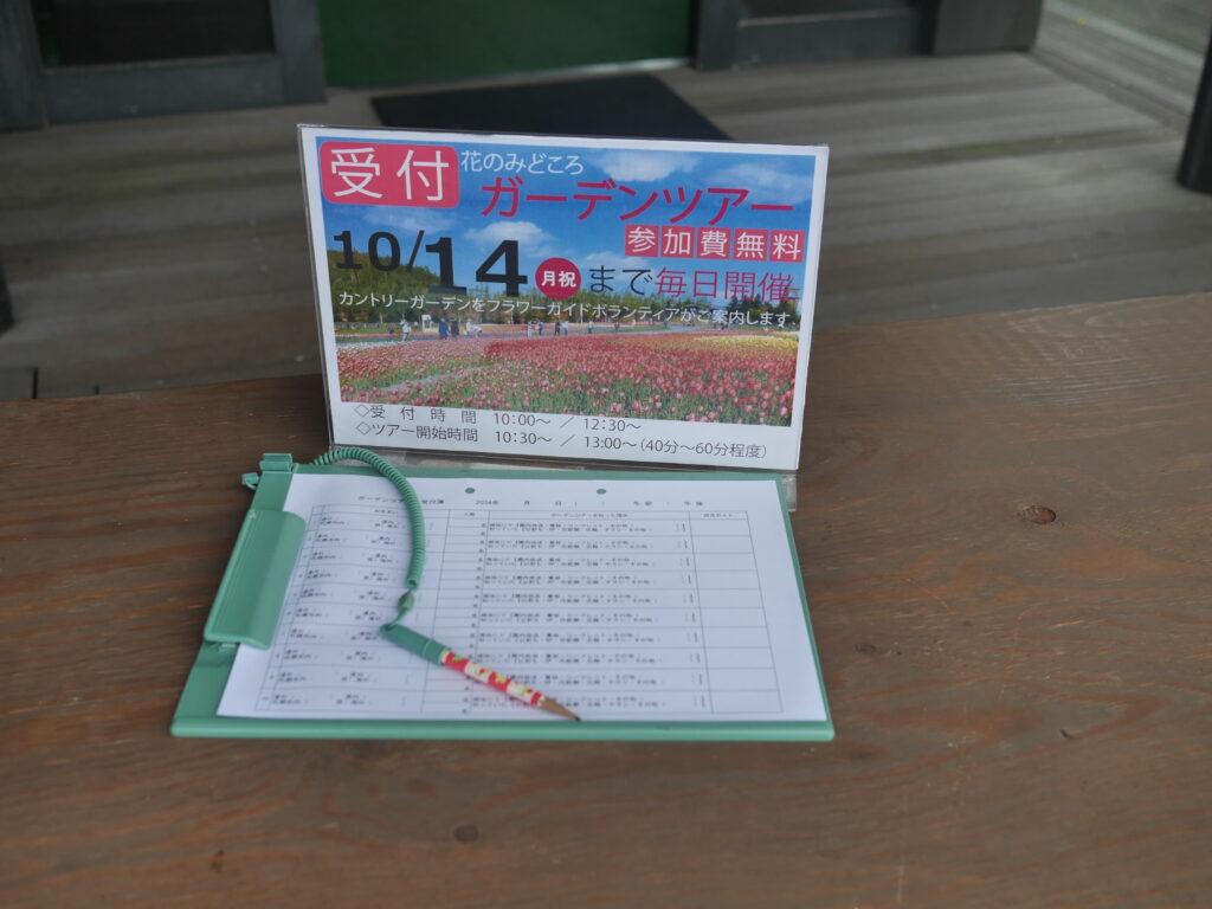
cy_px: 454
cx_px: 606
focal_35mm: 40
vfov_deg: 36.0
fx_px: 1401
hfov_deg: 46.8
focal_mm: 20
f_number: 3.2
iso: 200
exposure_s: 1/400
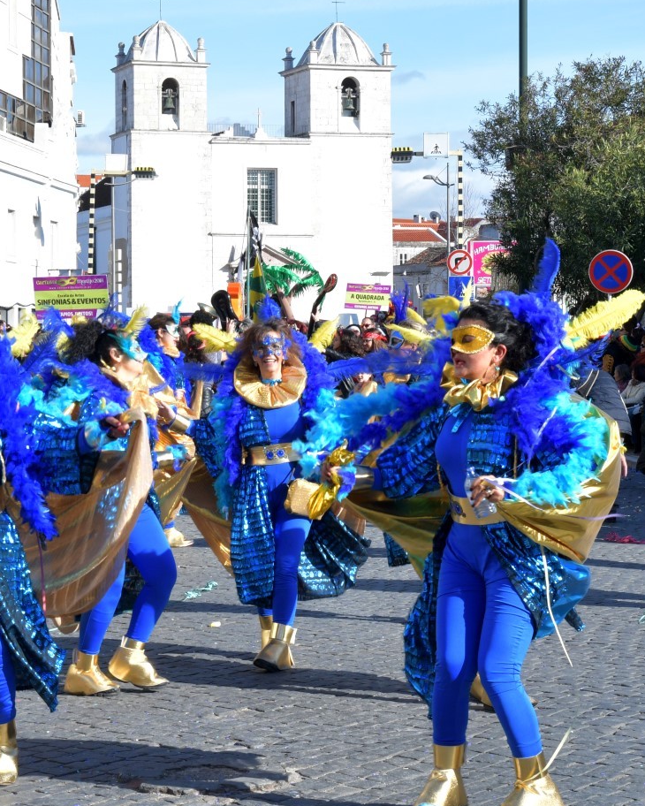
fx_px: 2266
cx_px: 186
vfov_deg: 20.1
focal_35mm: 95
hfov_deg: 16.1
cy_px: 340
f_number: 10
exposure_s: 1/250
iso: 400
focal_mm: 38
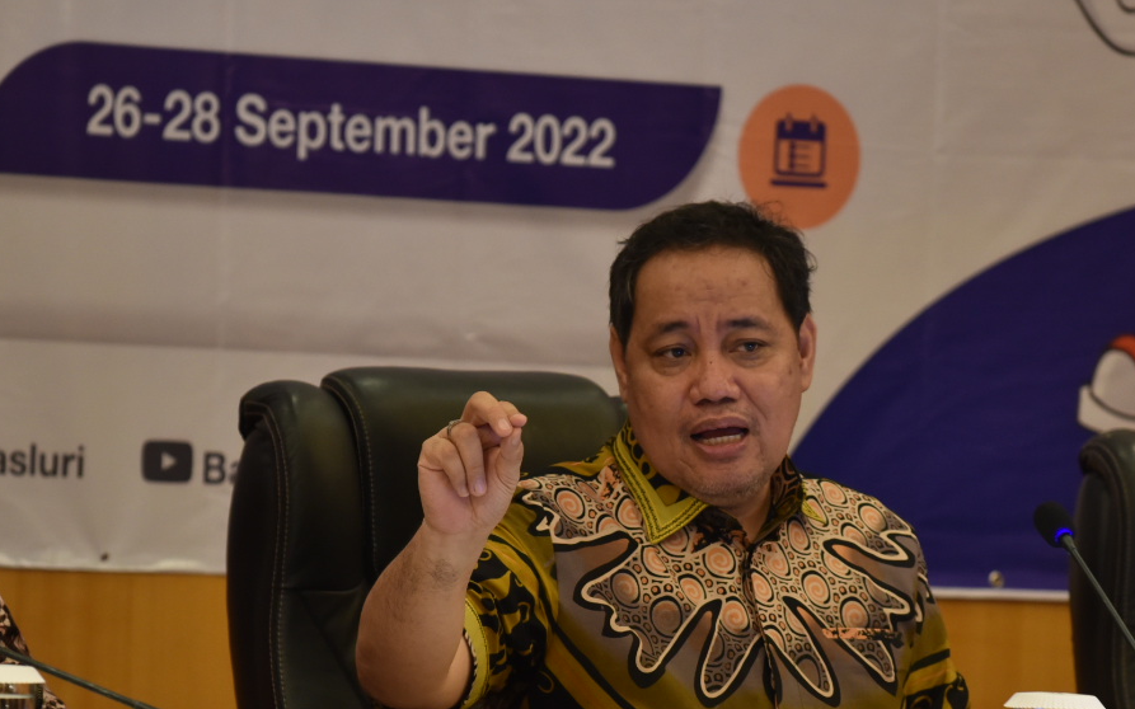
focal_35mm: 342
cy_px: 512
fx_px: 10578
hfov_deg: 6.1
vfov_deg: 3.8
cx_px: 608
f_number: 4
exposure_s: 1/40
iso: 1250
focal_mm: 185
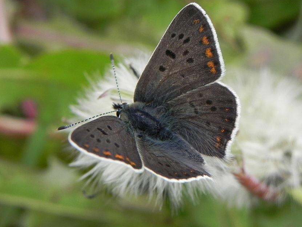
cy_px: 118
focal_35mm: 117
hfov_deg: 16.8
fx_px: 1021
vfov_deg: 12.7
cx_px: 174
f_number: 4
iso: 160
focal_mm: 16.9
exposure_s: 1/488
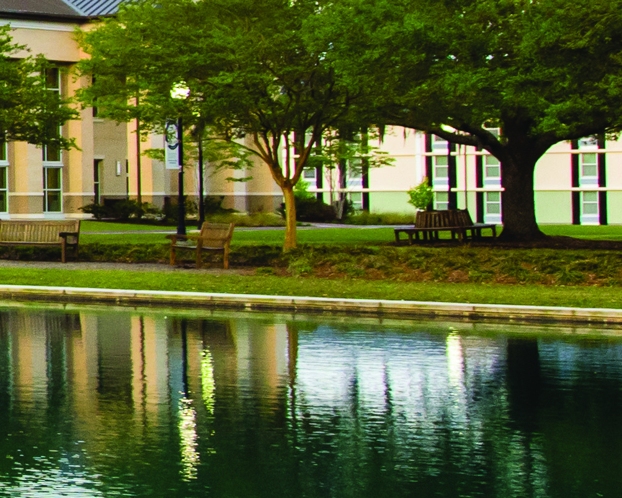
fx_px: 1713
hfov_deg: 12.3
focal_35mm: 93
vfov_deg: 16.0
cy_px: -81
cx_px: -1127
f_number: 5.6
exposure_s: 1/320
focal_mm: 17
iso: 320
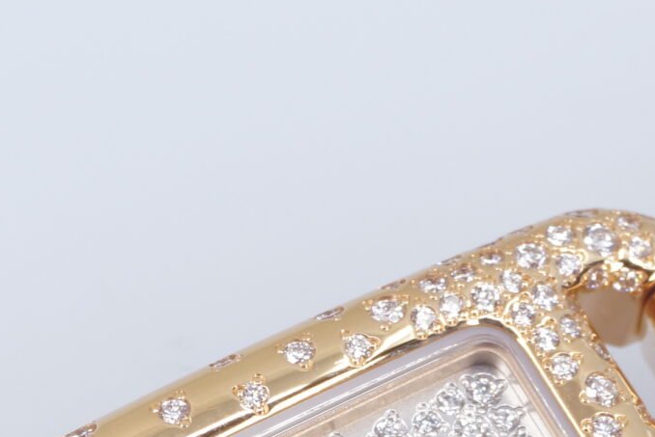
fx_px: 5152
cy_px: 601
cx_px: 317
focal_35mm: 283
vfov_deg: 4.8
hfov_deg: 7.3
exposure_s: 1/5
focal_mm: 50
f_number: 16
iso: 200
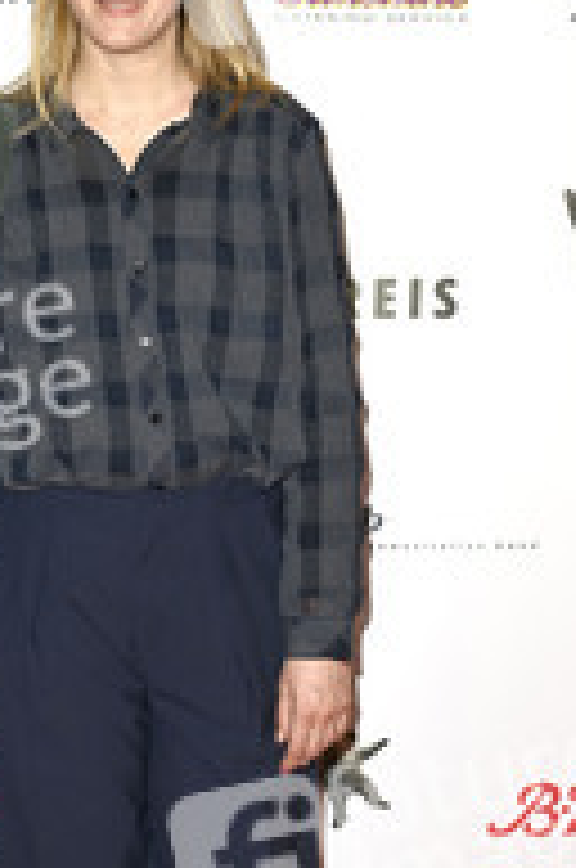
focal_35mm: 108
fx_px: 2601
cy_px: 616
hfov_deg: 12.5
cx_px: -9
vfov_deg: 18.9
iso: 500
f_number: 5.6
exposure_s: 1/250
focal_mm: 52
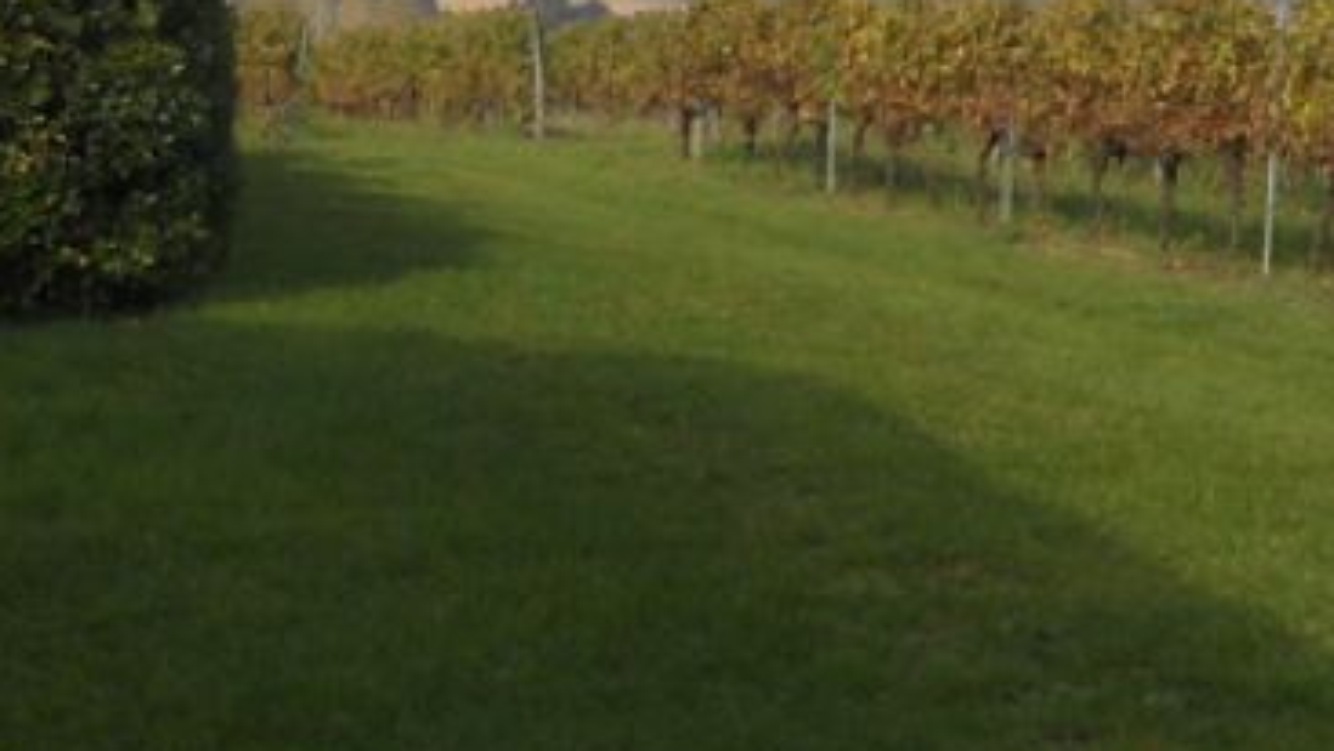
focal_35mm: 103
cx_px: 1742
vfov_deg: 11.7
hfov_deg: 19.2
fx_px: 3644
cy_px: 157
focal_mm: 4.9
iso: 80
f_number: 3.2
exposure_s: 1/1000
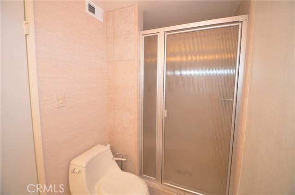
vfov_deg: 77.1
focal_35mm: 15
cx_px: 148
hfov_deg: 100.5
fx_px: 123
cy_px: 98
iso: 900
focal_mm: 10
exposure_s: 1/60
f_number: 4
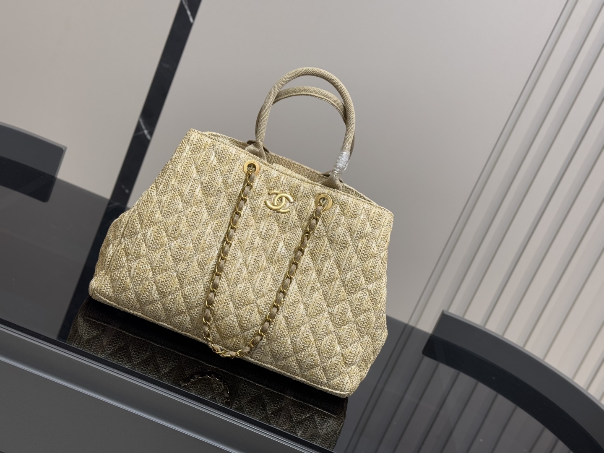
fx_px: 838
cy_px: 226
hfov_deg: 39.7
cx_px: 302
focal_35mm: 48
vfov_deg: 30.3
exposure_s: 1/50
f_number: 1.78
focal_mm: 6.76
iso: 64
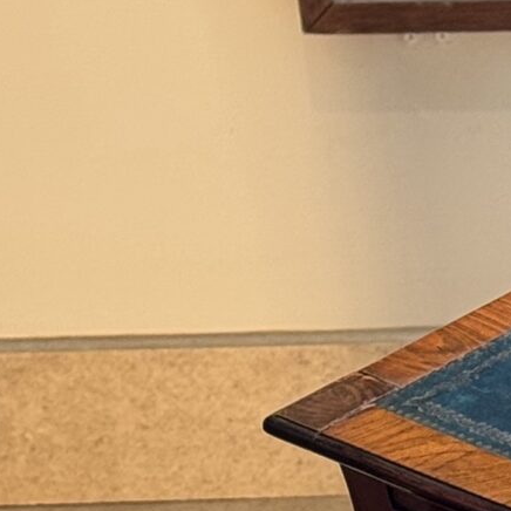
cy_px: 1048
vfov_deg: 6.8
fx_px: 4159
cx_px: 1062
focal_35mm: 249
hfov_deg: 6.8
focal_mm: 6.76
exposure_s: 1/100
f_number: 1.78
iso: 125
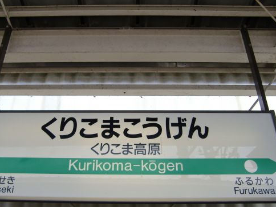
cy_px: 123
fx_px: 295
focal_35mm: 37
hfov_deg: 50.1
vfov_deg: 38.5
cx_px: 127
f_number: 2.6
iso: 64
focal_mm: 4.9
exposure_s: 1/500
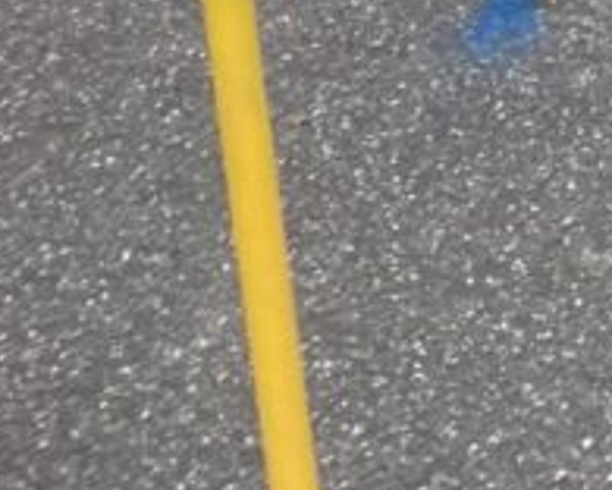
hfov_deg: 10.3
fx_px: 2826
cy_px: -616
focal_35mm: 156
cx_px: 1585
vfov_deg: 9.1
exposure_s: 1/568
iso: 32
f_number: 1.8
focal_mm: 4.25
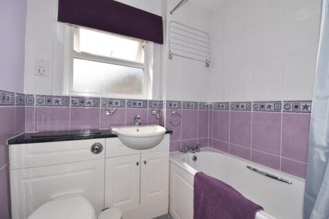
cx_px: 164
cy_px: 110
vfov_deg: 77.3
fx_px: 137
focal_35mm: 15
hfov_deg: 100.4
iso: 100
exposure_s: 1/50
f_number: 9
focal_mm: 10
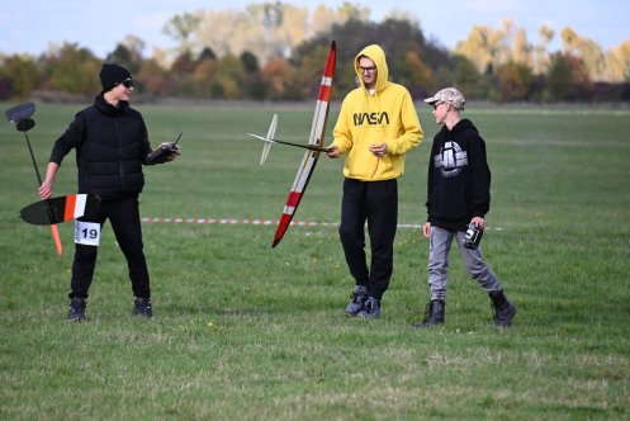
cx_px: 315
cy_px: 210
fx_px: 4728
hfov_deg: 7.6
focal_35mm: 270
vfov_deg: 5.1
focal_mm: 270
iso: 1250
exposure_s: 1/2000
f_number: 6
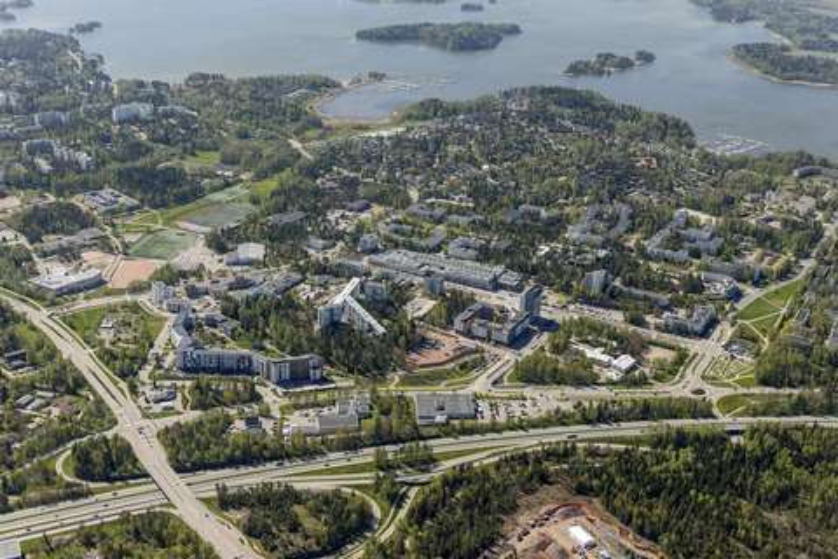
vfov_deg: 29.9
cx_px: 419
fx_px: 1047
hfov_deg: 43.6
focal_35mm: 45
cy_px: 280
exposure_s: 1/1250
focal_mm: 45
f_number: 4
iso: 100
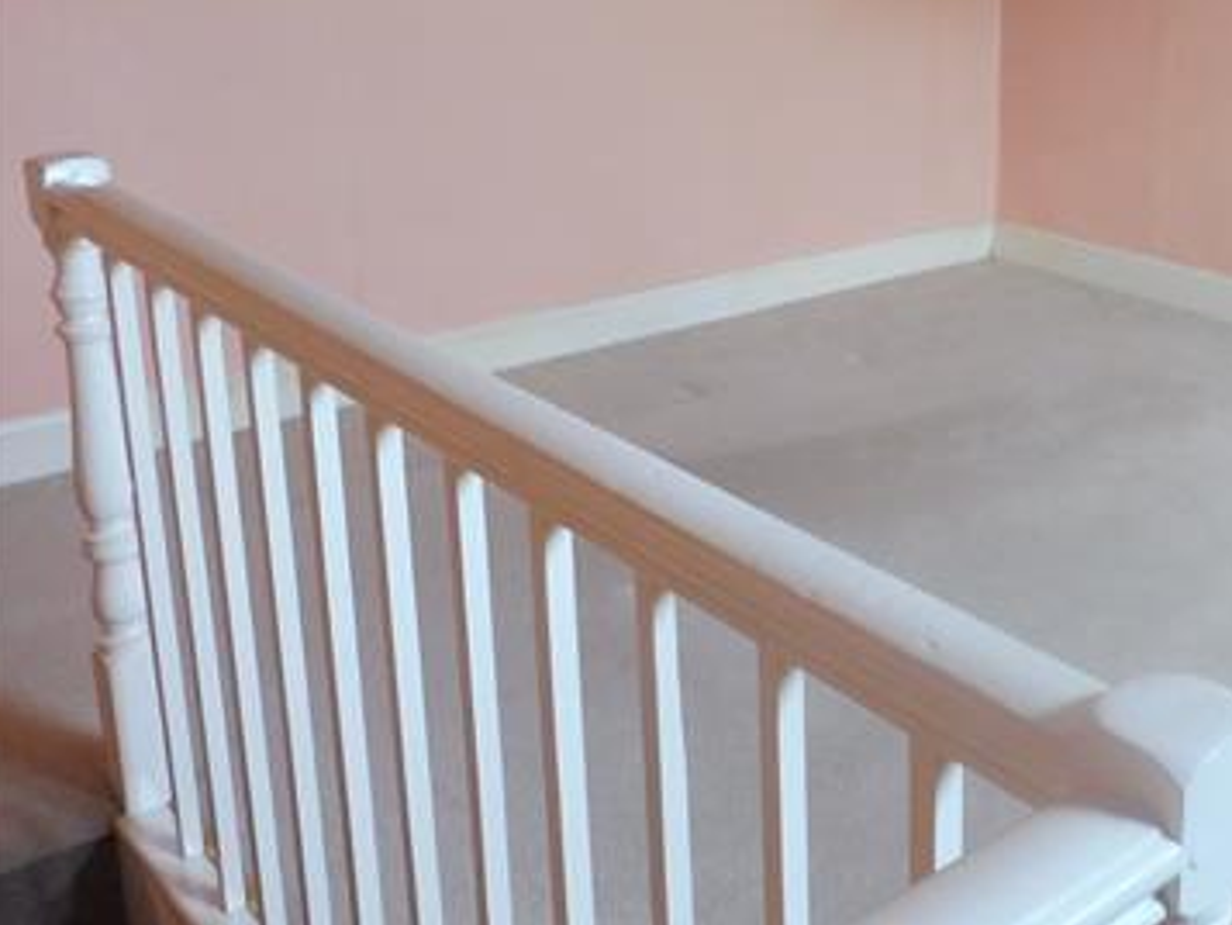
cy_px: 155
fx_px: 1531
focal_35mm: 43
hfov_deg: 40.8
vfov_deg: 32.5
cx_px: 1087
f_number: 3.3
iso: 400
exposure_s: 1/40
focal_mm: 4.3
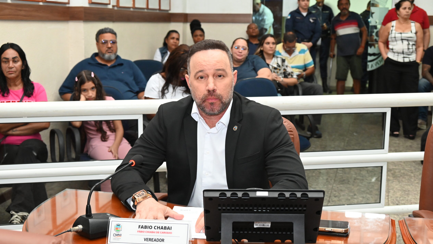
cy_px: 143
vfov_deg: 24.4
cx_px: 214
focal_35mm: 49
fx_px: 563
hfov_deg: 42.1
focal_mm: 46
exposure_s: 1/100
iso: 4000
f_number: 5.6
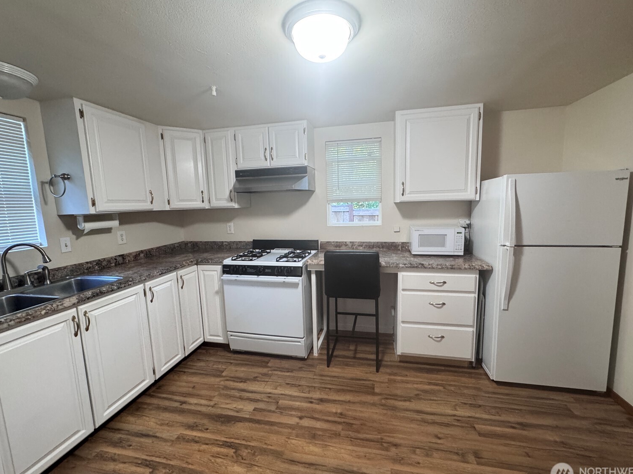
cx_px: 321
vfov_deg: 81.8
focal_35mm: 15
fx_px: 274
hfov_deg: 98.2
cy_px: 237
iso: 320
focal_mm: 2.22
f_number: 2.2
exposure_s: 1/60
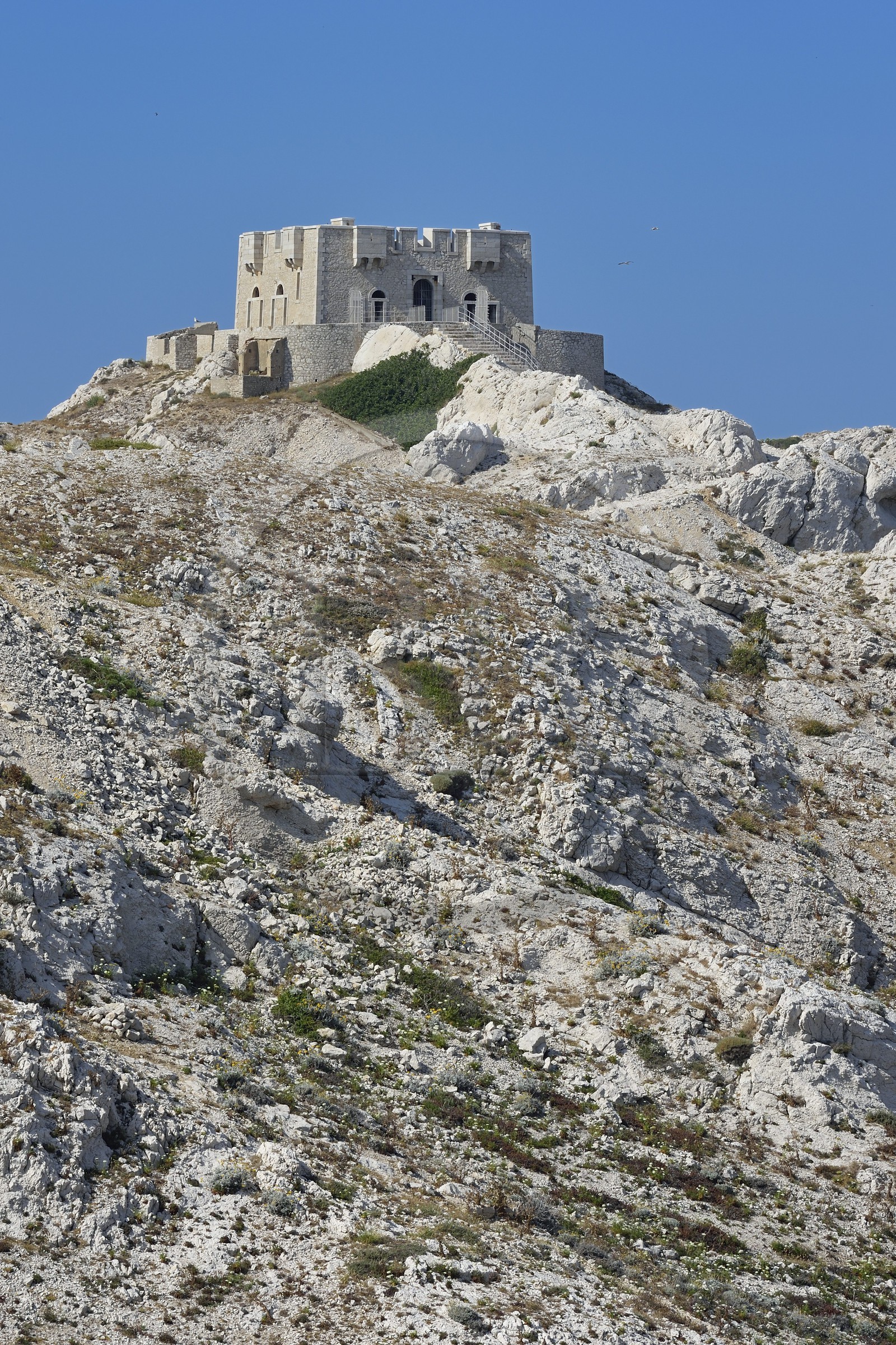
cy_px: 672
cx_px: 448
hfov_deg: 6.9
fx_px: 7466
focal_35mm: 200
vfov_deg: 10.3
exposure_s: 1/250
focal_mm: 200
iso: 200
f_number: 14
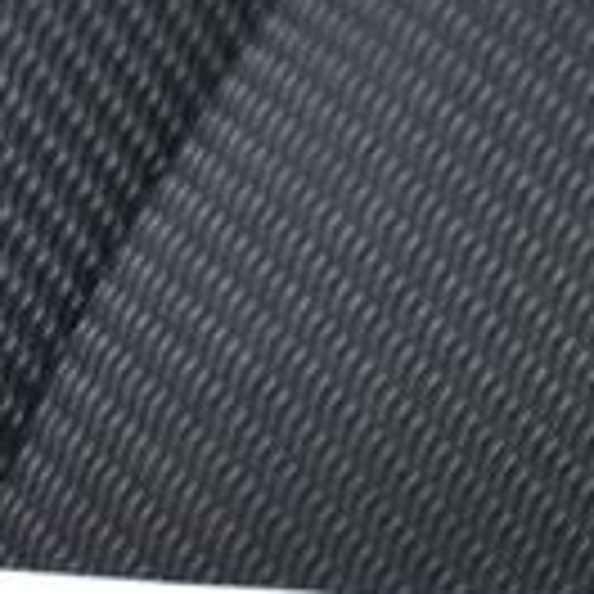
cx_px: 810
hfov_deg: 6.6
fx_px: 5106
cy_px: 1188
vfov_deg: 6.5
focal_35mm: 263
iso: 500
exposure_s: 1/60
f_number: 4
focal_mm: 40
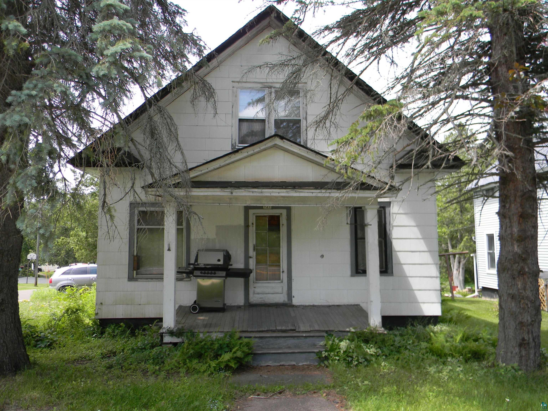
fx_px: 443
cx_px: 274
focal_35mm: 28
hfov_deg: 63.4
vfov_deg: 49.7
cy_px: 206
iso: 80
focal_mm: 5
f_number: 3.5
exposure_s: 1/270
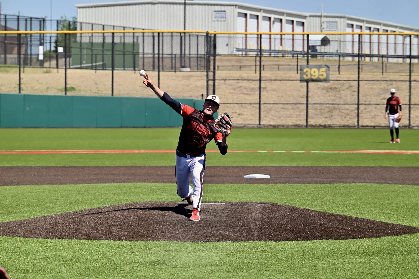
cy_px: 140
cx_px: 210
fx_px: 2677
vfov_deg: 6.0
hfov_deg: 9.0
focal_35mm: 230
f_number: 9
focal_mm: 230
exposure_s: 1/2500
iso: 1000
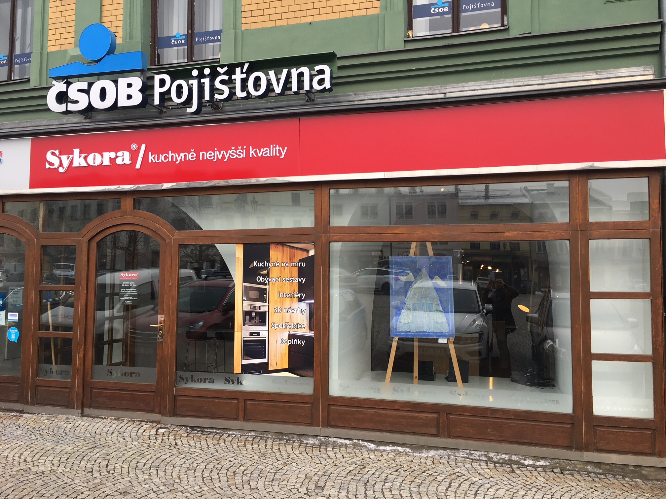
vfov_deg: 48.2
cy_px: 250
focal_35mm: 29
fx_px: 558
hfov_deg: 61.7
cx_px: 333
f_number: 2.2
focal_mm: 4.15
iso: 25
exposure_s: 1/503
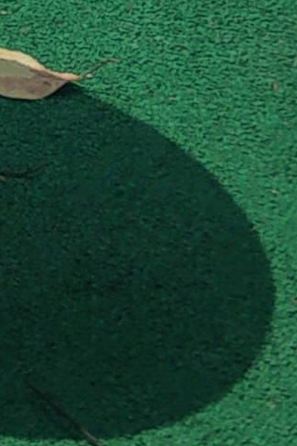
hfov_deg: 4.9
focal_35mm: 234
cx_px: -1167
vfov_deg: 8.5
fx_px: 2896
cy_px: -297
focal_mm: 3.82
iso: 109
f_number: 1.8
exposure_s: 1/1013
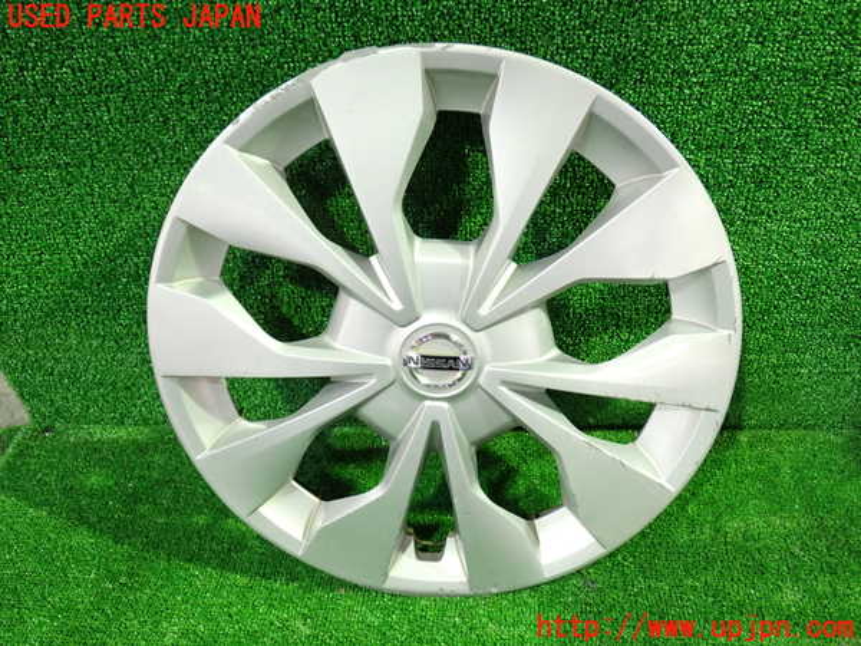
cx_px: 430
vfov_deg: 46.8
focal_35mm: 30
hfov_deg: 60.0
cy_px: 323
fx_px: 746
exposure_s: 1/30
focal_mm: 5.4
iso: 640
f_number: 2.3
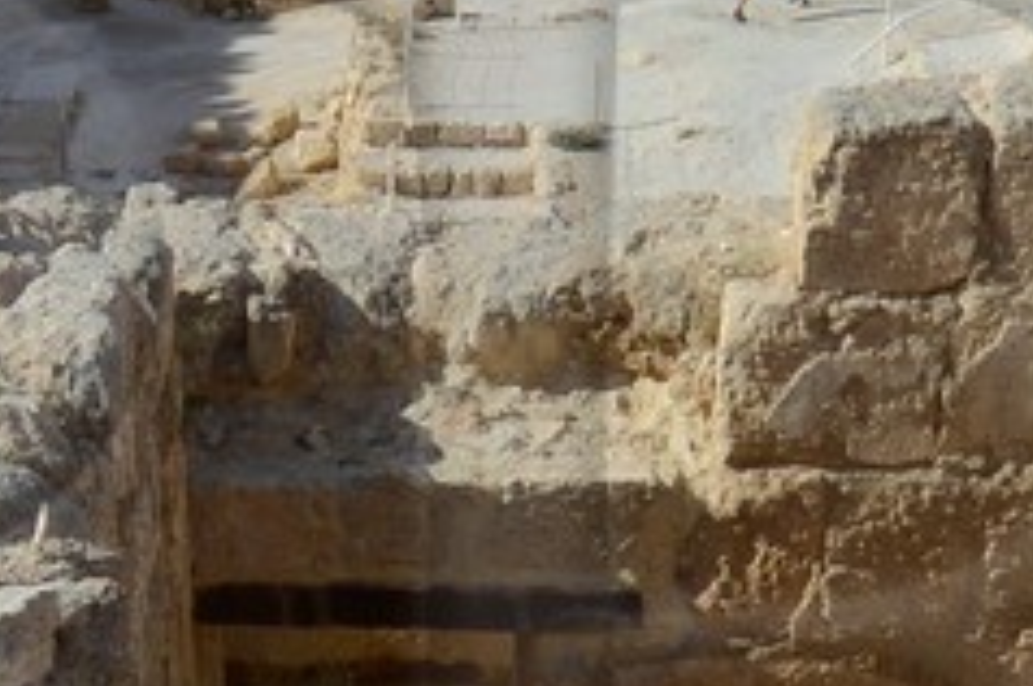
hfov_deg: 21.6
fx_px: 2694
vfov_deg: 14.3
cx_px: 317
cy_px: 660
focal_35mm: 94
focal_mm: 14
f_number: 14
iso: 200
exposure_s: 1/250
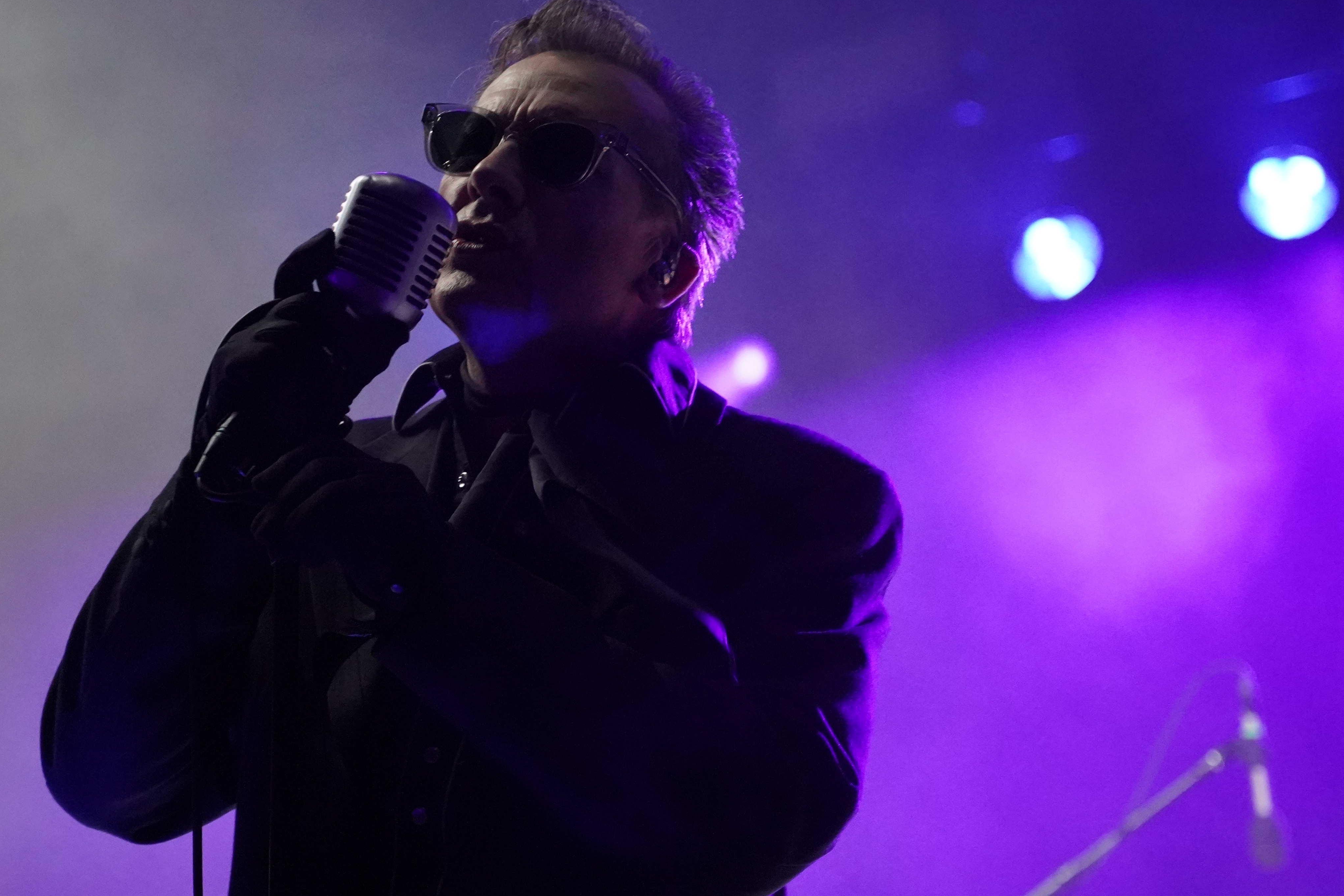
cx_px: 536
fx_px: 5786
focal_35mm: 155
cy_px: 493
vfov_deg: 8.9
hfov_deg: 13.2
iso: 10000
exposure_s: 1/160
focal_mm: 105
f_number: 4
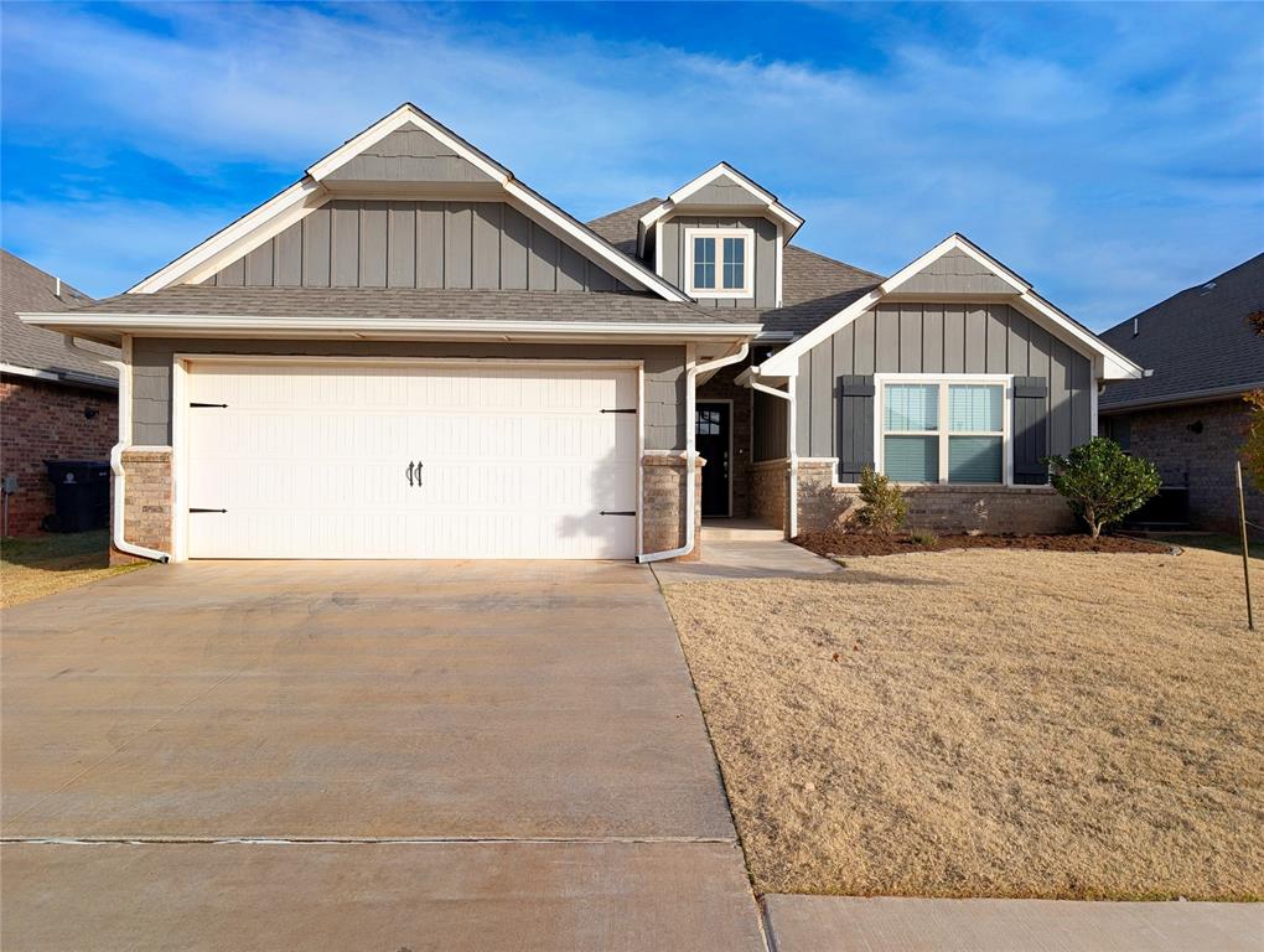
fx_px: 878
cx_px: 632
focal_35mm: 24
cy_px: 476
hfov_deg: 71.5
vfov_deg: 56.9
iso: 22
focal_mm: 6.9
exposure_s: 1/1176
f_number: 1.7
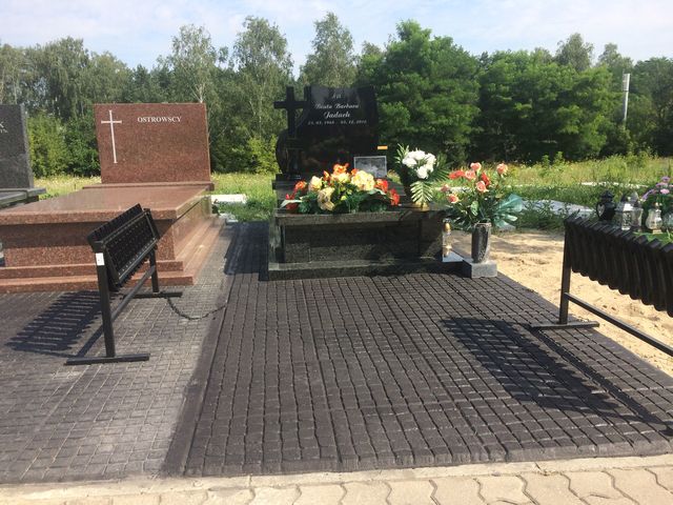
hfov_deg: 61.7
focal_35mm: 29
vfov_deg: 48.2
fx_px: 564
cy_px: 252
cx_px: 336
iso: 32
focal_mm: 4.15
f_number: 2.2
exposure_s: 1/1414
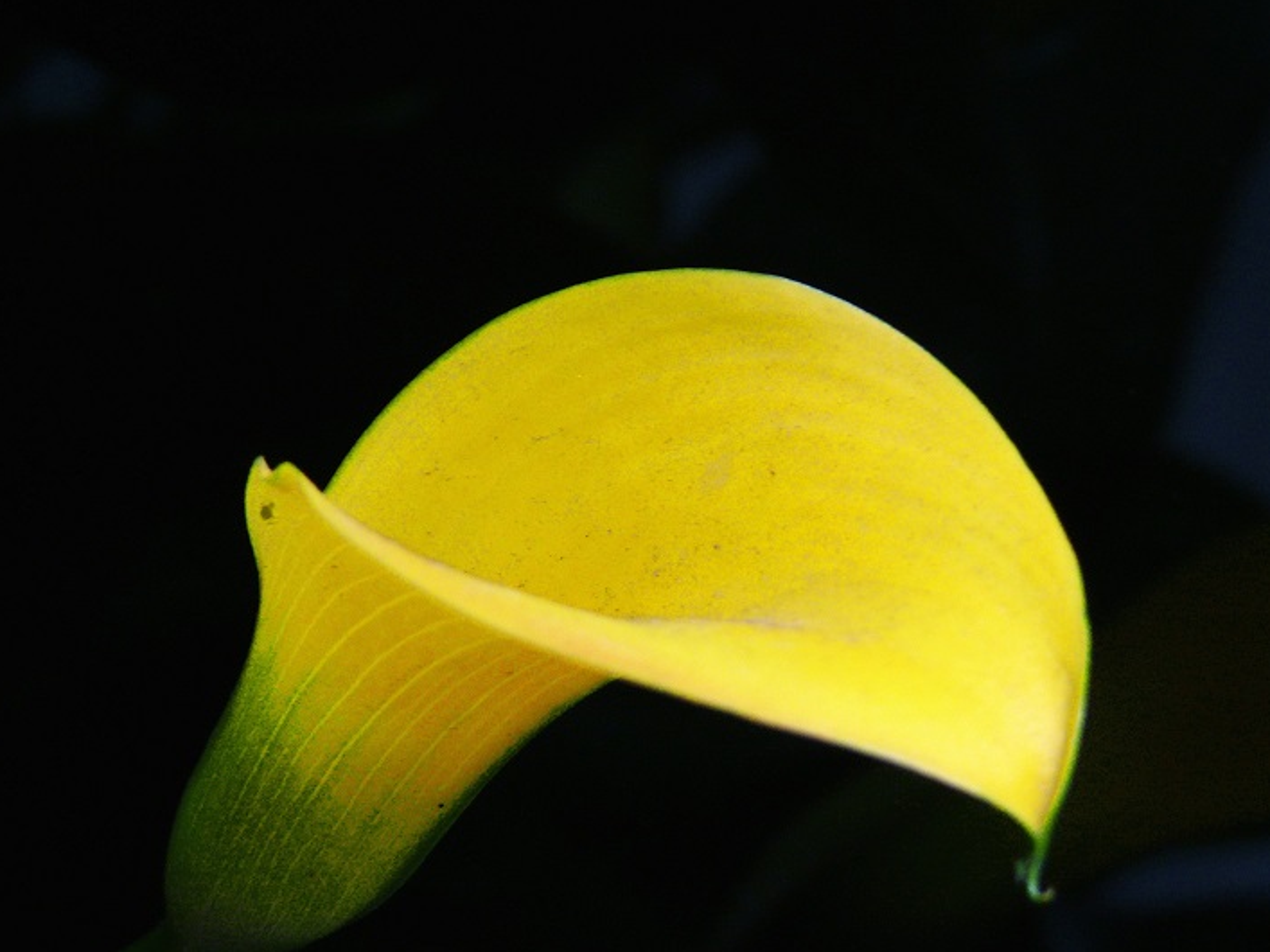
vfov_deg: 12.3
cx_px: 622
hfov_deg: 16.4
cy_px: 512
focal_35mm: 120
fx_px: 4402
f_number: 3.2
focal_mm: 19.7
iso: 200
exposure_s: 1/80
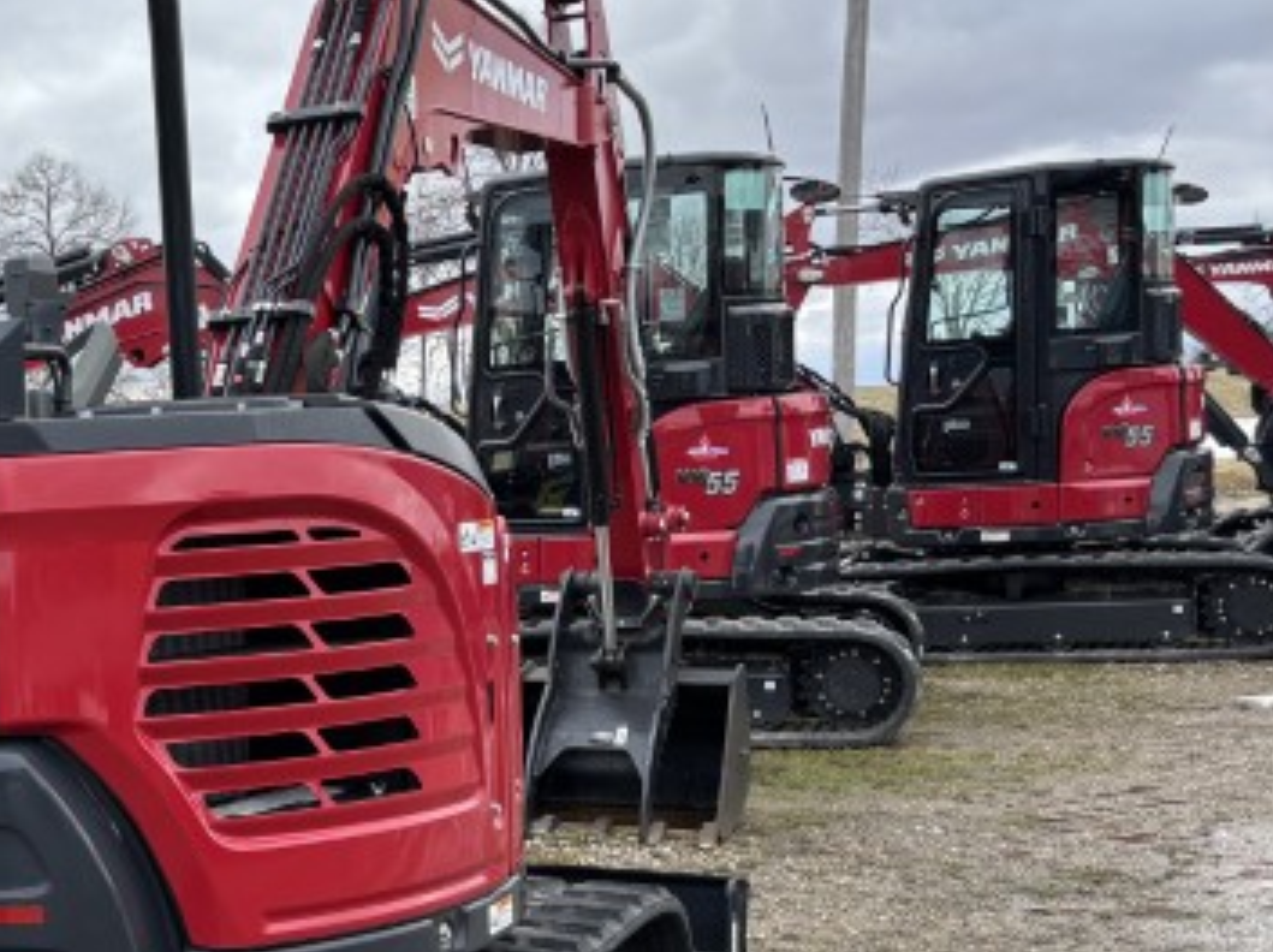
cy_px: 671
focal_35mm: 59
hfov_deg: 29.7
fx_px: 2168
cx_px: -97
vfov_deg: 24.6
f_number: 1.6
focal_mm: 5.96
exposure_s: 1/1103
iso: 50
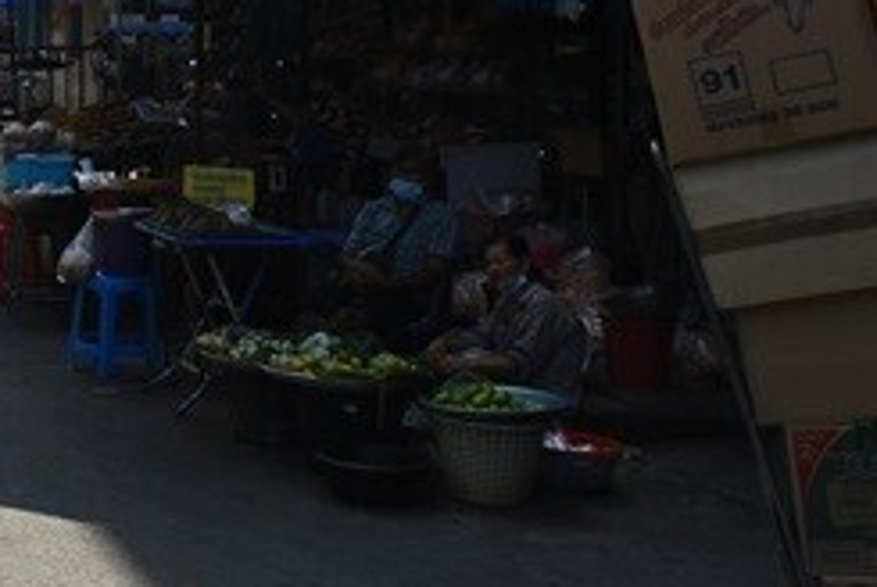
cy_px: 34
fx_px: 1878
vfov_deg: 17.4
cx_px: -211
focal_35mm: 77
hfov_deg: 23.7
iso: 250
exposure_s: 1/500
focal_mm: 18
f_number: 8
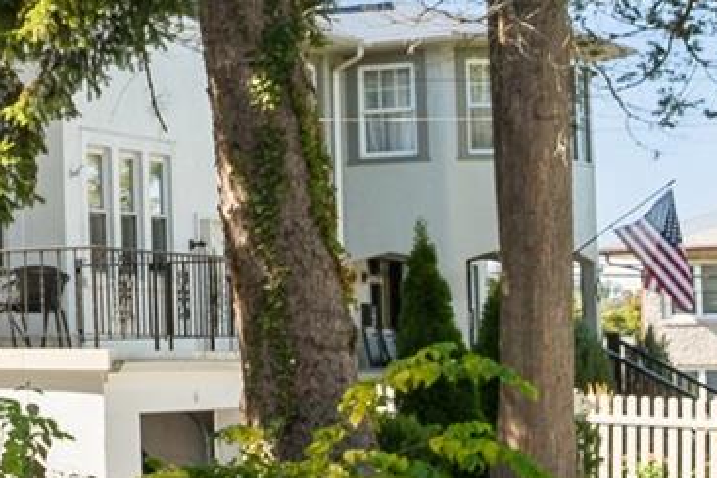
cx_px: -1015
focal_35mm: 123
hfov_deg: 12.8
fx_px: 2450
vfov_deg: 10.8
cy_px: -217
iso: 200
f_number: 10
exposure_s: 1/100
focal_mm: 22
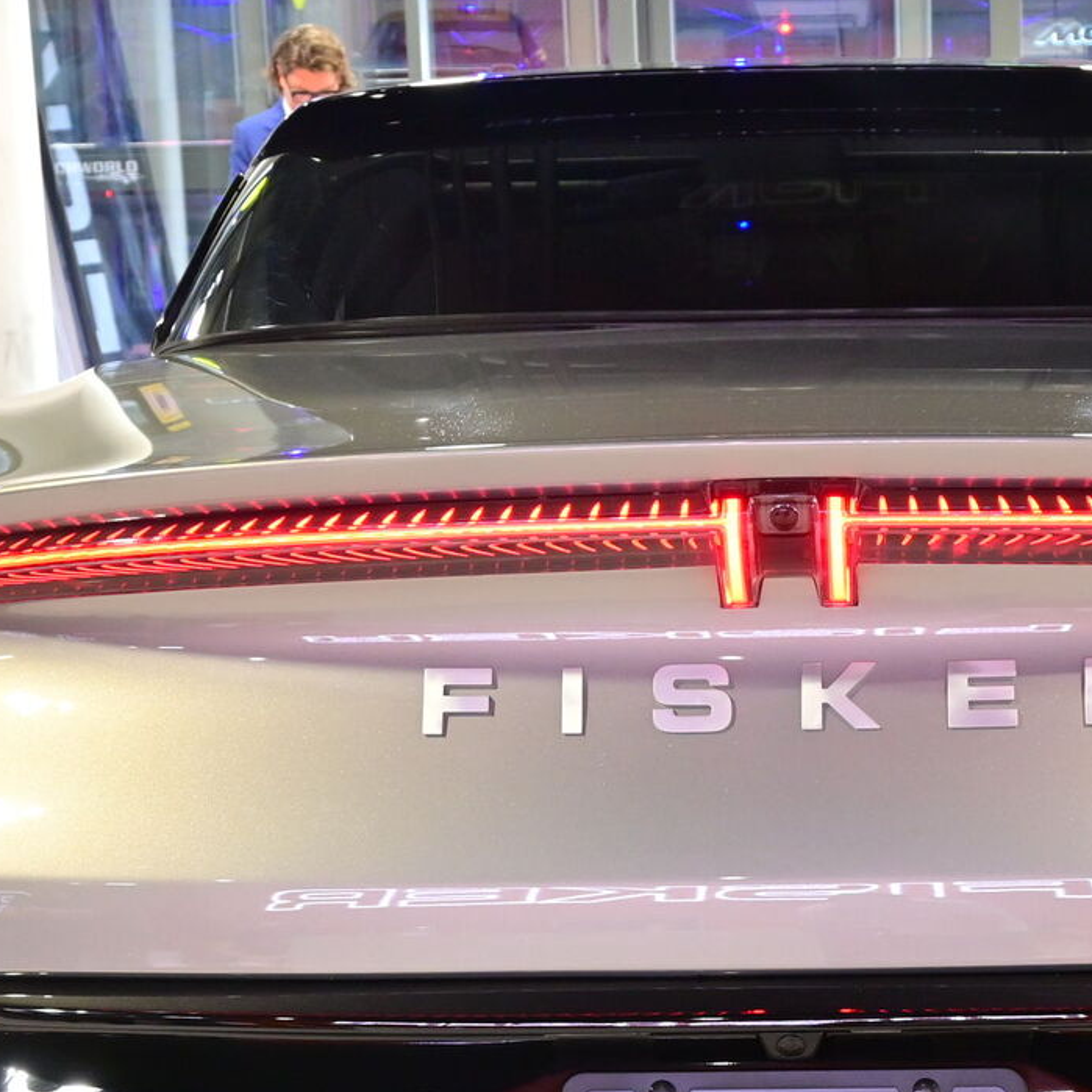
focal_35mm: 77
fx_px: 2748
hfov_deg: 22.2
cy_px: 870
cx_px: 853
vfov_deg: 22.2
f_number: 5.6
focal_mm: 22
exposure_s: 1/30
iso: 800
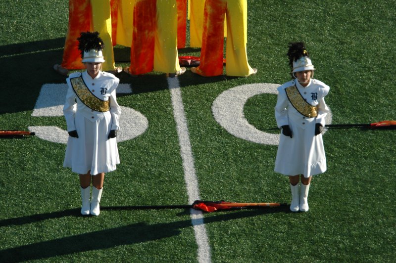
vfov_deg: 3.5
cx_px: 198
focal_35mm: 390
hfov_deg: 5.3
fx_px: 4286
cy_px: 132
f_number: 5.6
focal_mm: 260
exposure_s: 1/500
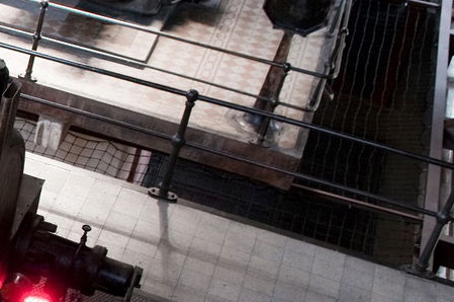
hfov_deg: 18.3
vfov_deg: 15.0
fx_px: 1143
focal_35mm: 91
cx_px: -331
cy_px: 135
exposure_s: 1/15
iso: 125
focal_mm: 17
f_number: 3.5
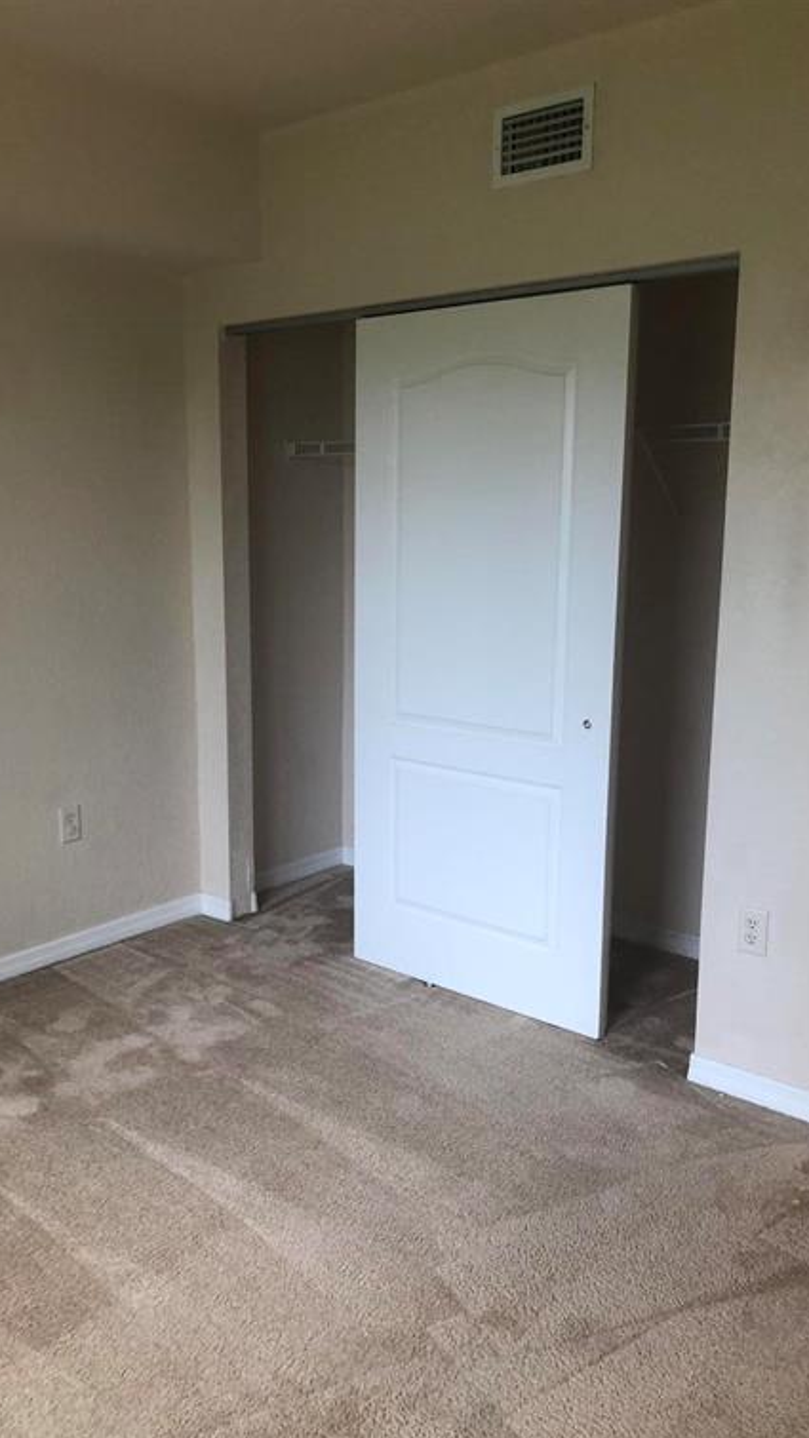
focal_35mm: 31
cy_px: 729
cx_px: 335
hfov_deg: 37.7
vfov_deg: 62.6
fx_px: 1183
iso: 32
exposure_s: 1/30
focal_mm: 3.99
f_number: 1.8
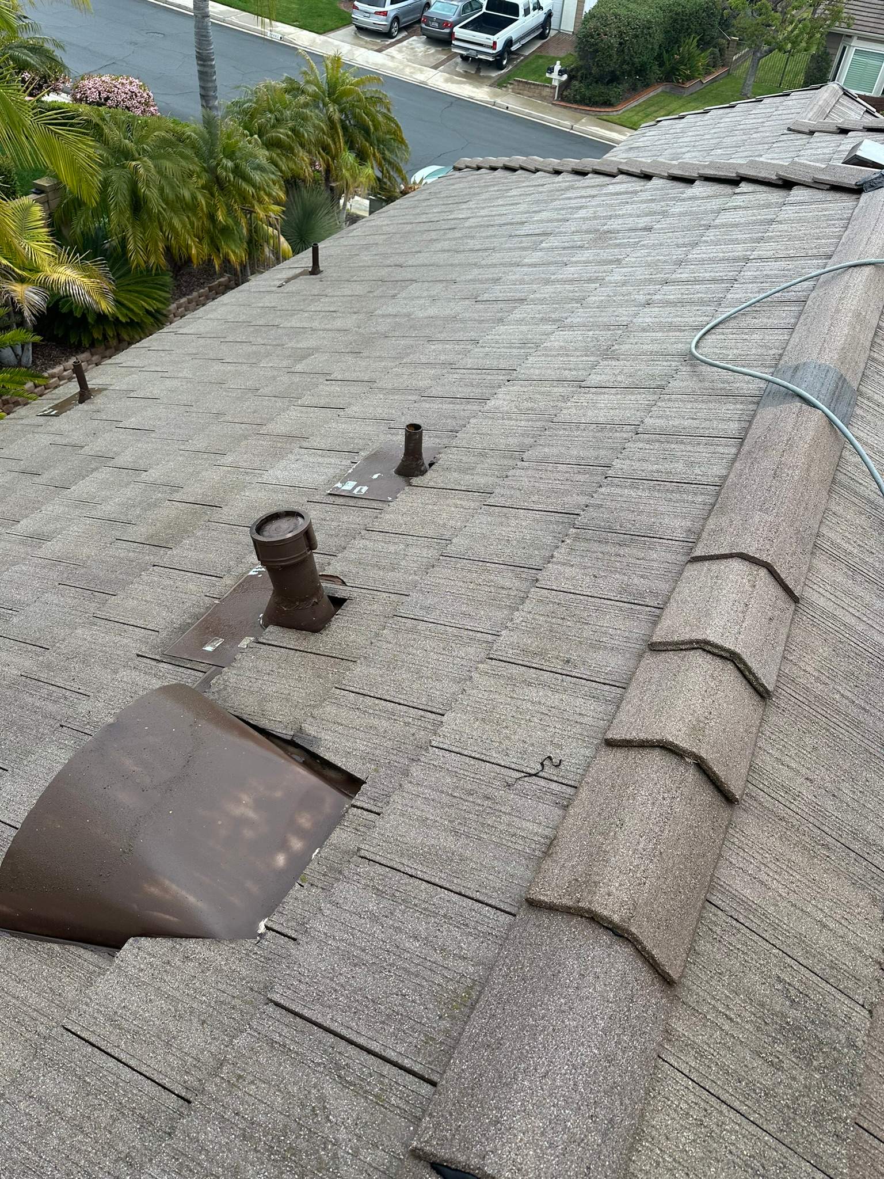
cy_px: 590
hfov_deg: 56.8
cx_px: 442
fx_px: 817
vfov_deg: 71.6
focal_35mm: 24
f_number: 1.78
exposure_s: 1/943
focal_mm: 6.86
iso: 80
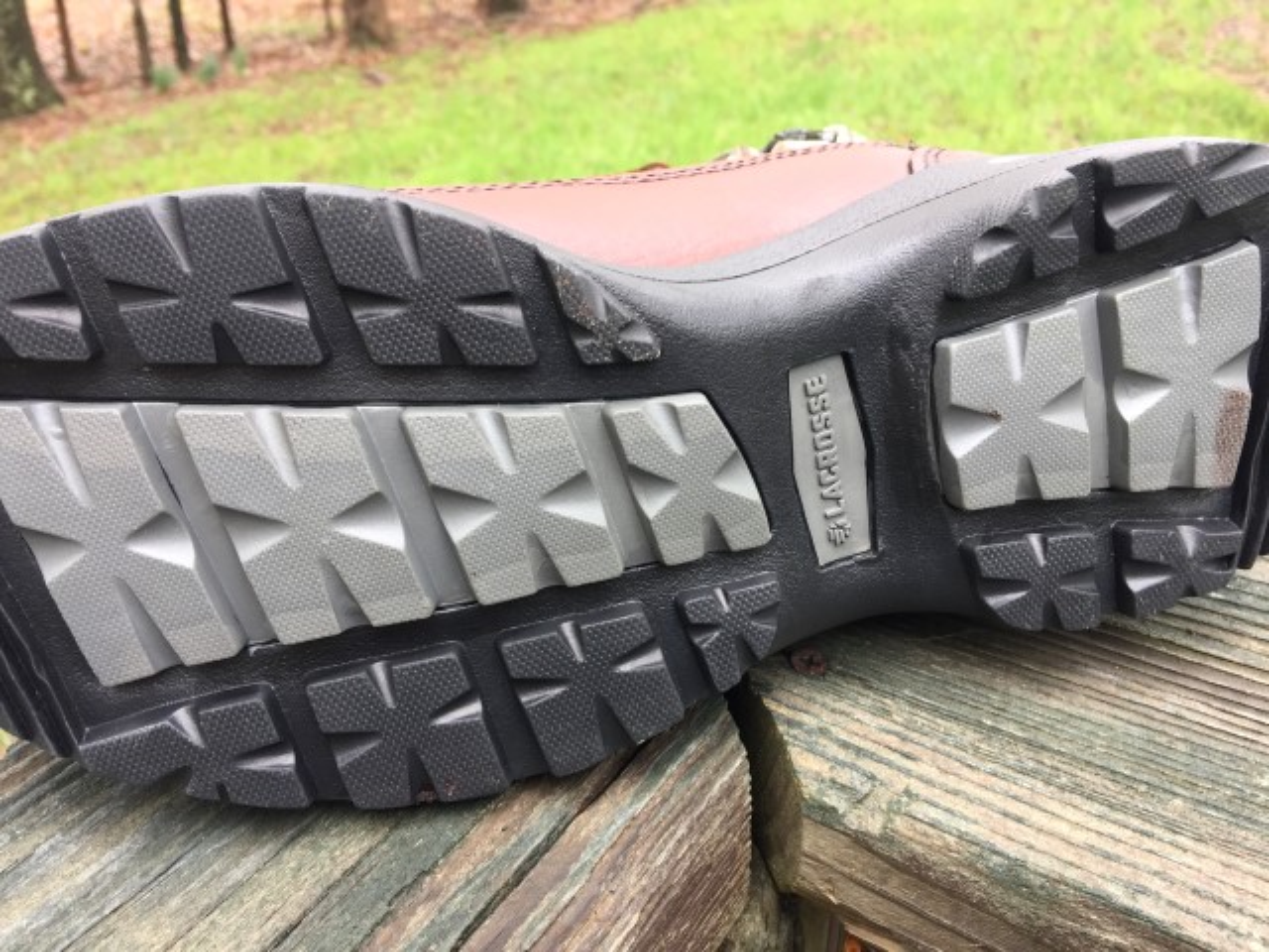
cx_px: 634
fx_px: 1063
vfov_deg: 48.2
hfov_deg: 61.7
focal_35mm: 29
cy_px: 476
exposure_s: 1/120
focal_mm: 4.15
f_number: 2.2
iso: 32
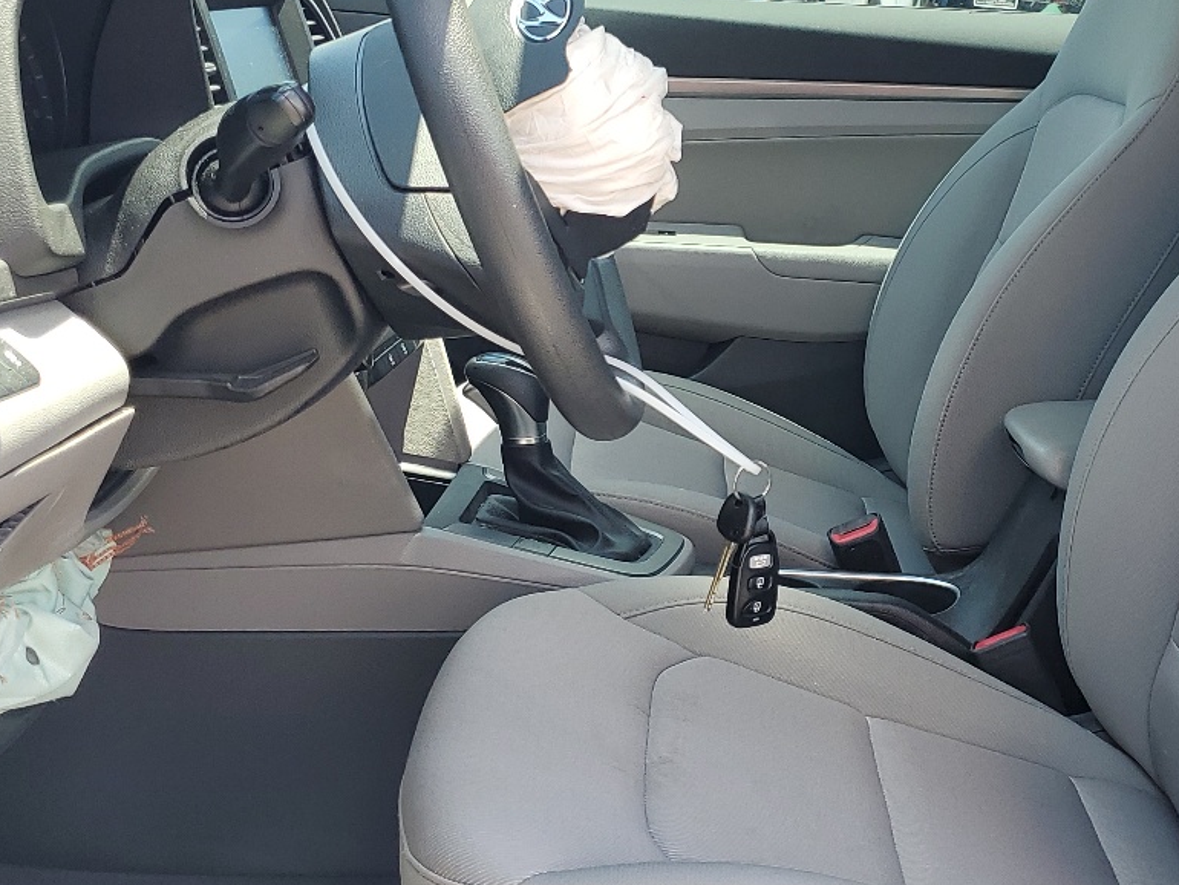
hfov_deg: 34.7
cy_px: 387
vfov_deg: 27.0
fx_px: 1840
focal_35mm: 54
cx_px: 902
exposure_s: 1/400
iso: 50
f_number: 1.5
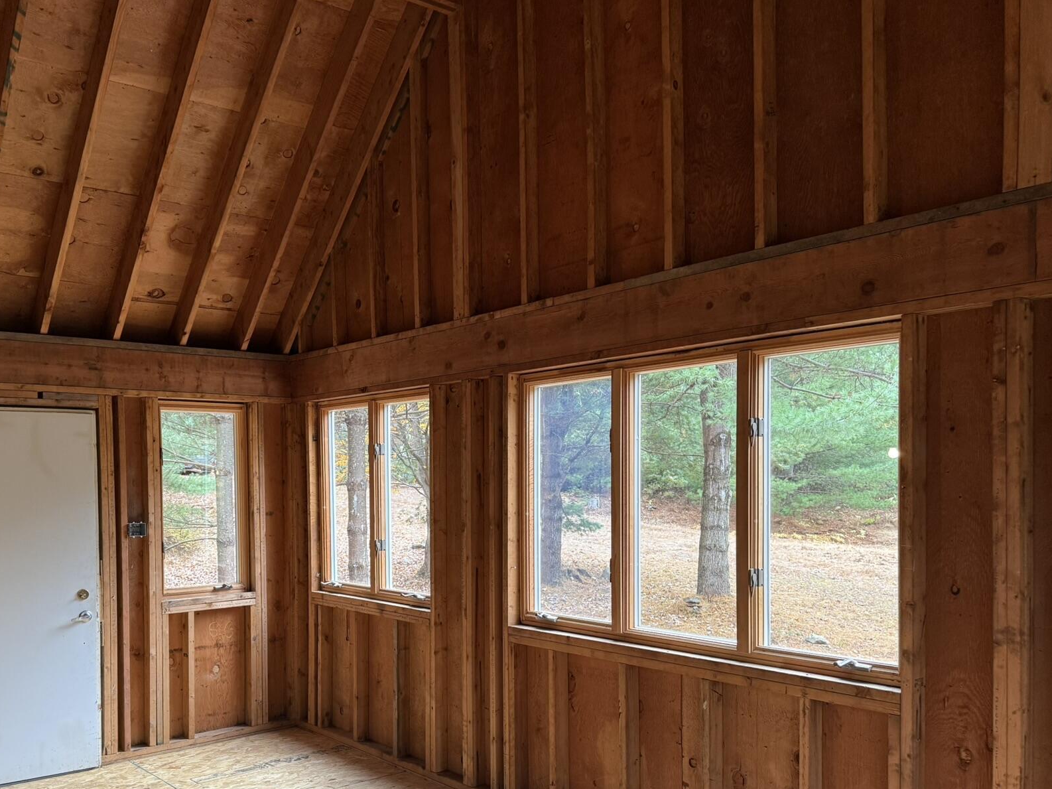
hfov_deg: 57.5
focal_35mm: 31
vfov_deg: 45.0
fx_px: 942
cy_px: 498
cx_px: 386
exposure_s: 1/92
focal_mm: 6.76
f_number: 1.78
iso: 200
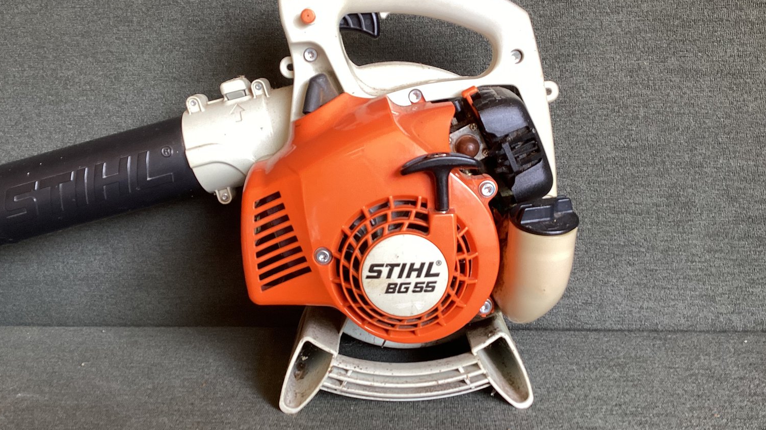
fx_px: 690
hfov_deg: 58.0
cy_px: 210
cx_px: 382
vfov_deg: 34.6
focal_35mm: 34
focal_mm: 3.3
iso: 64
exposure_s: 1/60
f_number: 2.4
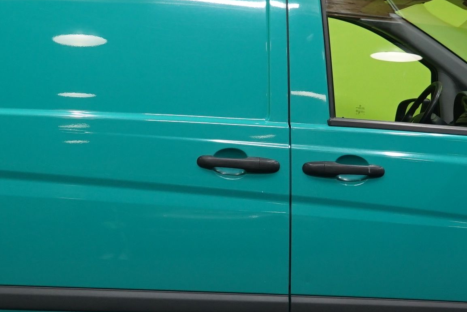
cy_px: 157
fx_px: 1284
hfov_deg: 20.6
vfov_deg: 13.8
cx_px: 188
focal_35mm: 99
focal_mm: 29
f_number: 5
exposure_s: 1/20
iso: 800
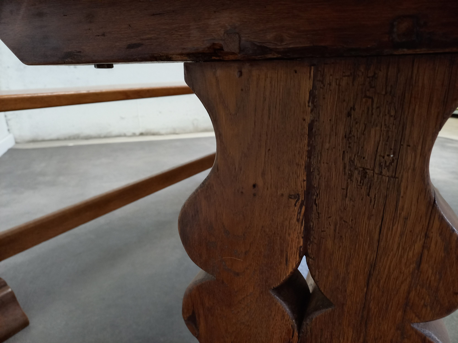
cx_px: 229
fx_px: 331
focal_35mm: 25
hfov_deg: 69.4
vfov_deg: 54.9
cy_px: 172
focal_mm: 4.65
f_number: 1.8
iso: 320
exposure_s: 1/25
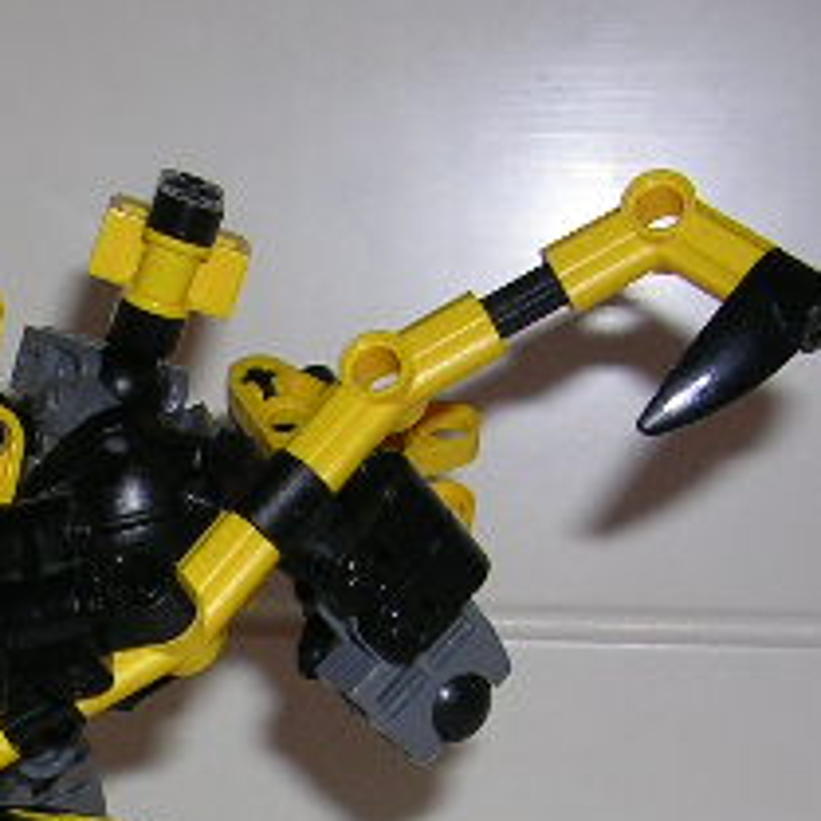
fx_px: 2764
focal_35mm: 103
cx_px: 27
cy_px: 805
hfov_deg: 16.6
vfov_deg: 16.6
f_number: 2.8
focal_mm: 5.8
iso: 50
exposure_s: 1/60.1
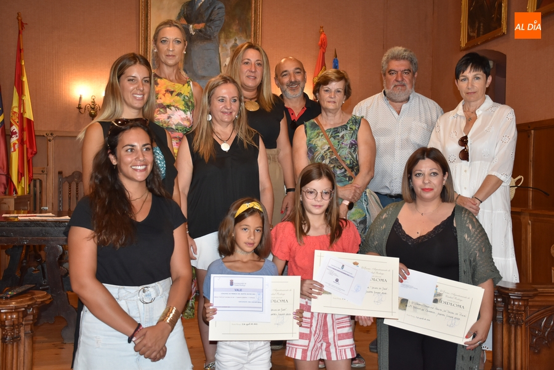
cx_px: 277
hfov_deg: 47.9
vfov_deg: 33.1
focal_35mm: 40
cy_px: 185
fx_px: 624
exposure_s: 1/60
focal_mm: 27
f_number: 4
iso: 800
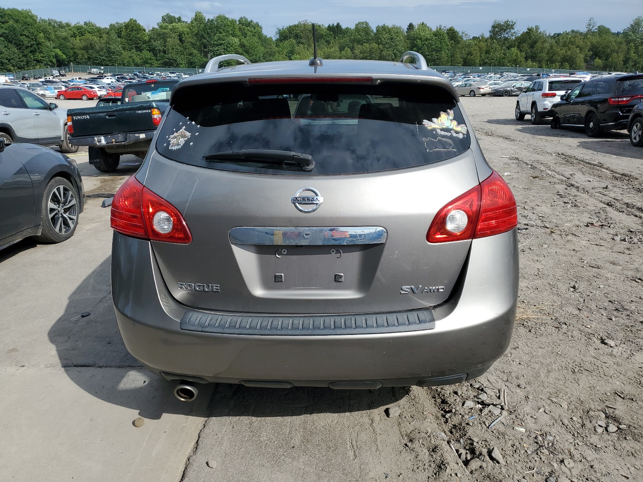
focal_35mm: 26
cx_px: 322
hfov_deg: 67.3
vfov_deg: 53.1
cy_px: 241
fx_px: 483
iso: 50
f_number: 1.5
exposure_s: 1/5000
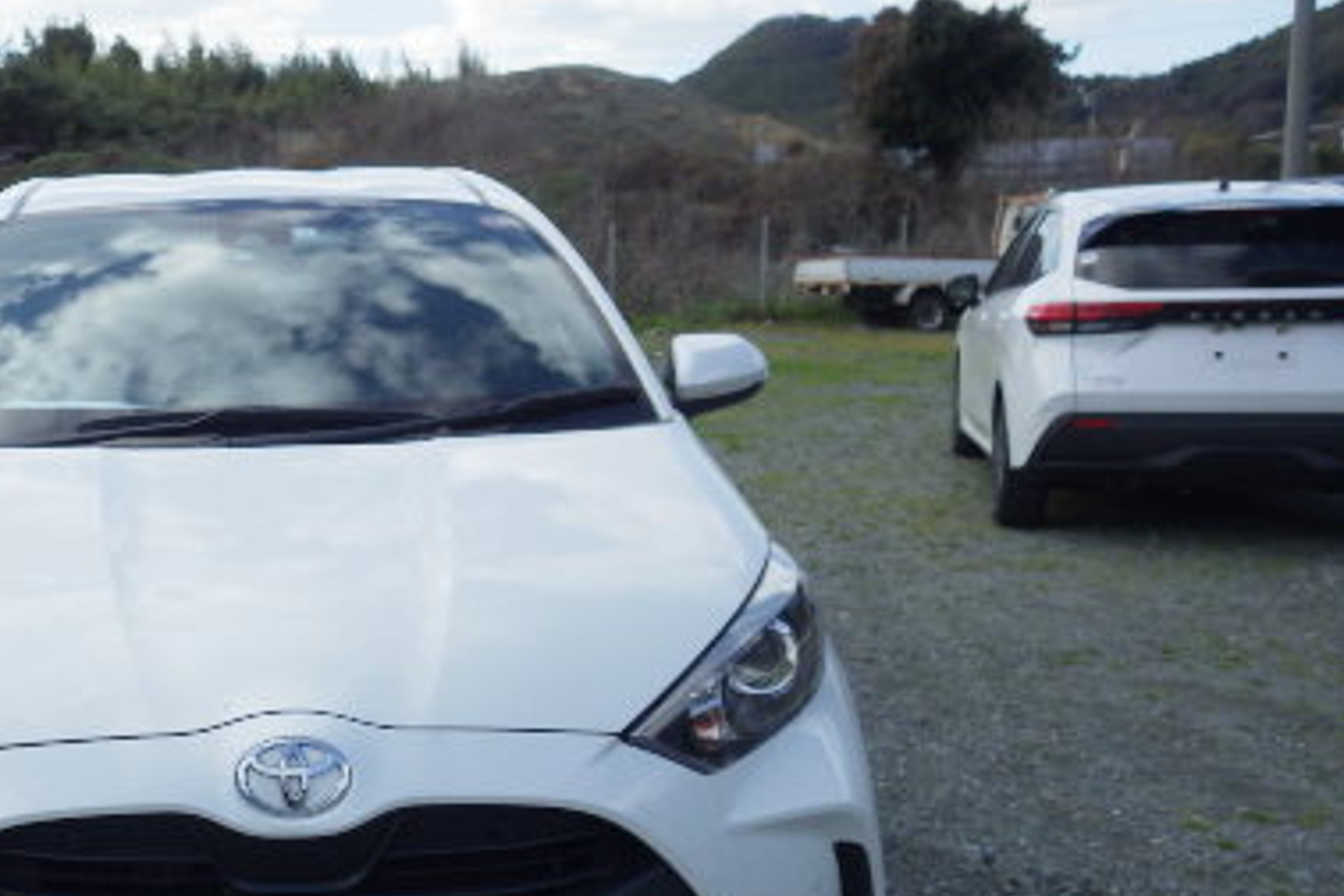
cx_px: 252
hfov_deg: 42.3
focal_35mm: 44
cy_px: 608
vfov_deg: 30.3
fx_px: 1643
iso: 250
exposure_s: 1/200
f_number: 7.9
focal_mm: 4.5
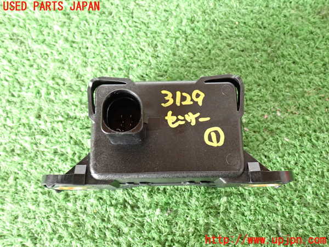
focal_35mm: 36
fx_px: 342
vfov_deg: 39.7
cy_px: 124
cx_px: 164
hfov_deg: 51.4
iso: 320
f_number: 2.5
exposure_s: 1/40
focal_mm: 6.37
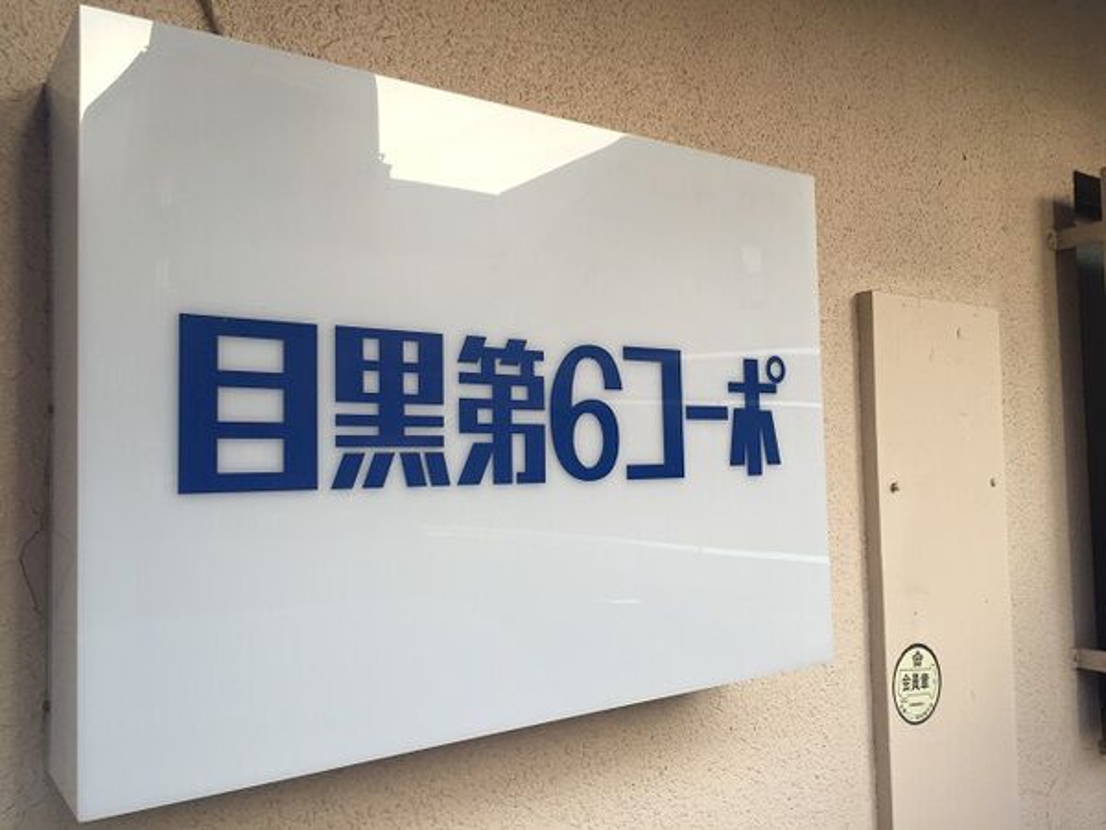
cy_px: 415
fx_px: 927
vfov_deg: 48.2
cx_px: 553
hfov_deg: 61.7
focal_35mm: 29
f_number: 2.2
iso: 40
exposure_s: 1/120
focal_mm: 4.15
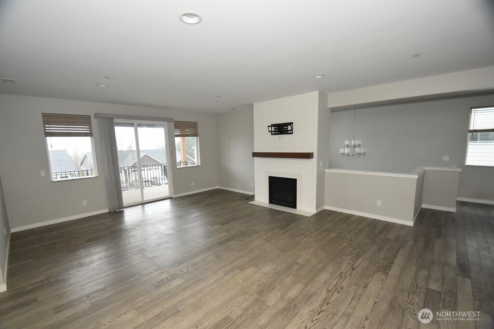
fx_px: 206
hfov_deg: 100.4
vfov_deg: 77.3
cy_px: 164
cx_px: 247
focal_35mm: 15
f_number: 4
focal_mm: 10
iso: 1600
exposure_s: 1/80
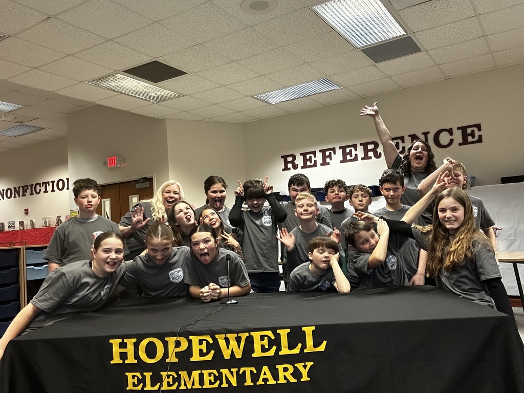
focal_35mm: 30
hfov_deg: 60.0
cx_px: 262
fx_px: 454
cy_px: 196
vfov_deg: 46.8
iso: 250
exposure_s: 1/60
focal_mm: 2.69
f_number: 1.9
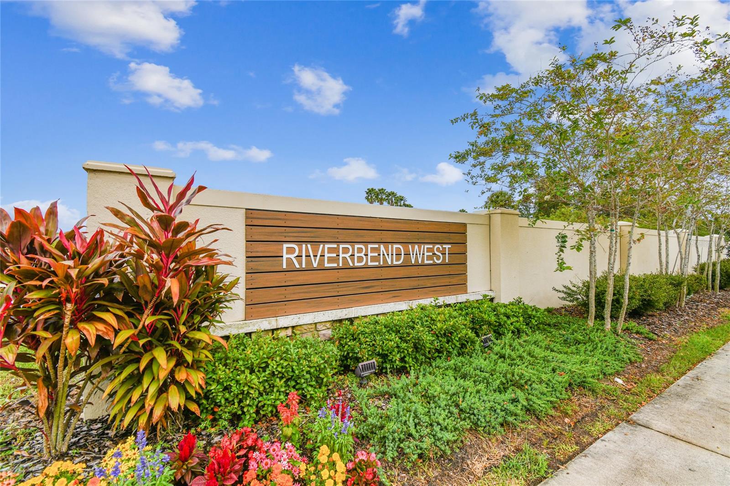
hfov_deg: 100.4
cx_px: 365
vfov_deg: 77.3
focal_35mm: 15
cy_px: 243
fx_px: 304
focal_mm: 10
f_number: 8
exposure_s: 1/125
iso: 100
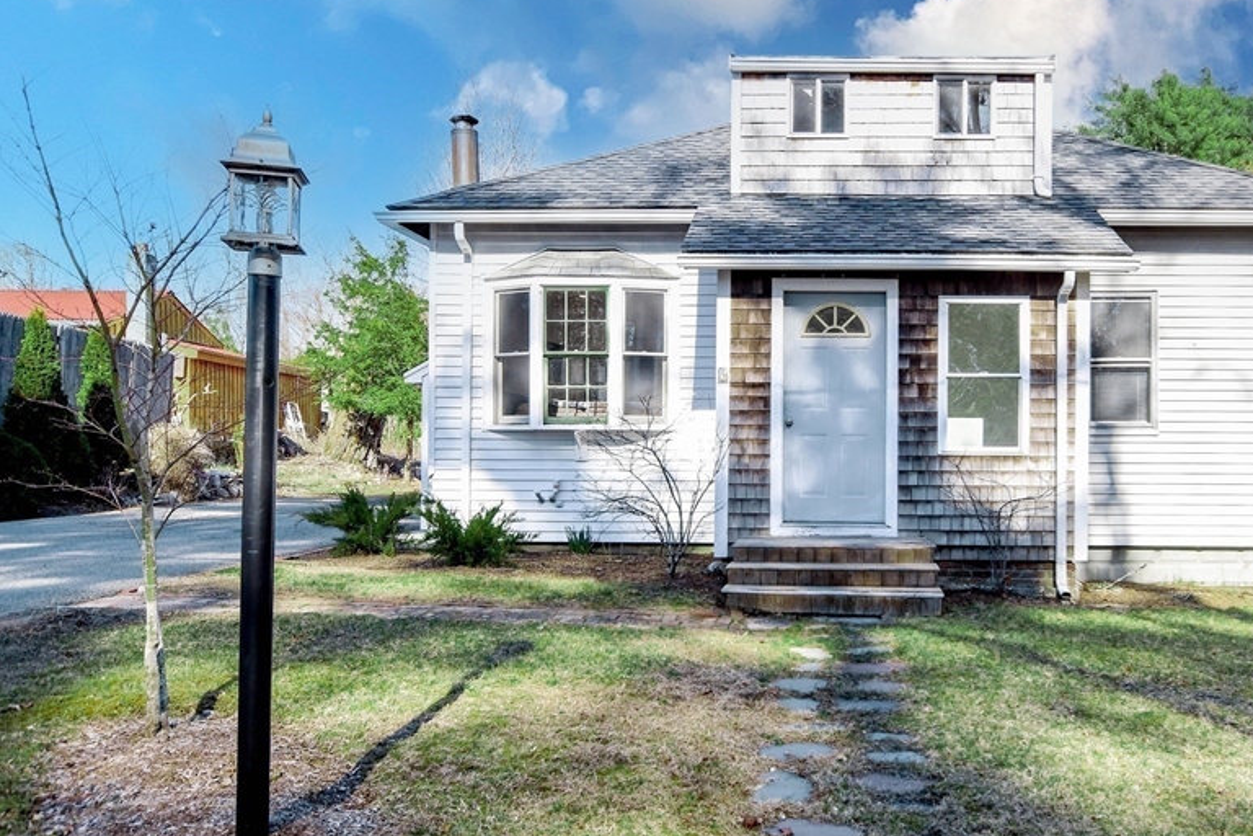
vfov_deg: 46.3
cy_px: 468
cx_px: 808
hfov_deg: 64.2
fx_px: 974
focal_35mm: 28
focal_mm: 14
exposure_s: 1/640
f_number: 5
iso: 400
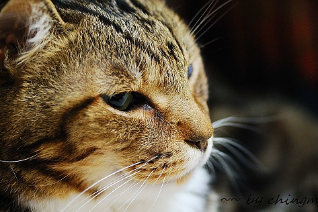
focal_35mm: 200
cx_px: 147
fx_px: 1764
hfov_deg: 10.3
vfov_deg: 6.9
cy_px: 79
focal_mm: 105
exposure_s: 1/13
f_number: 3.2
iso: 800
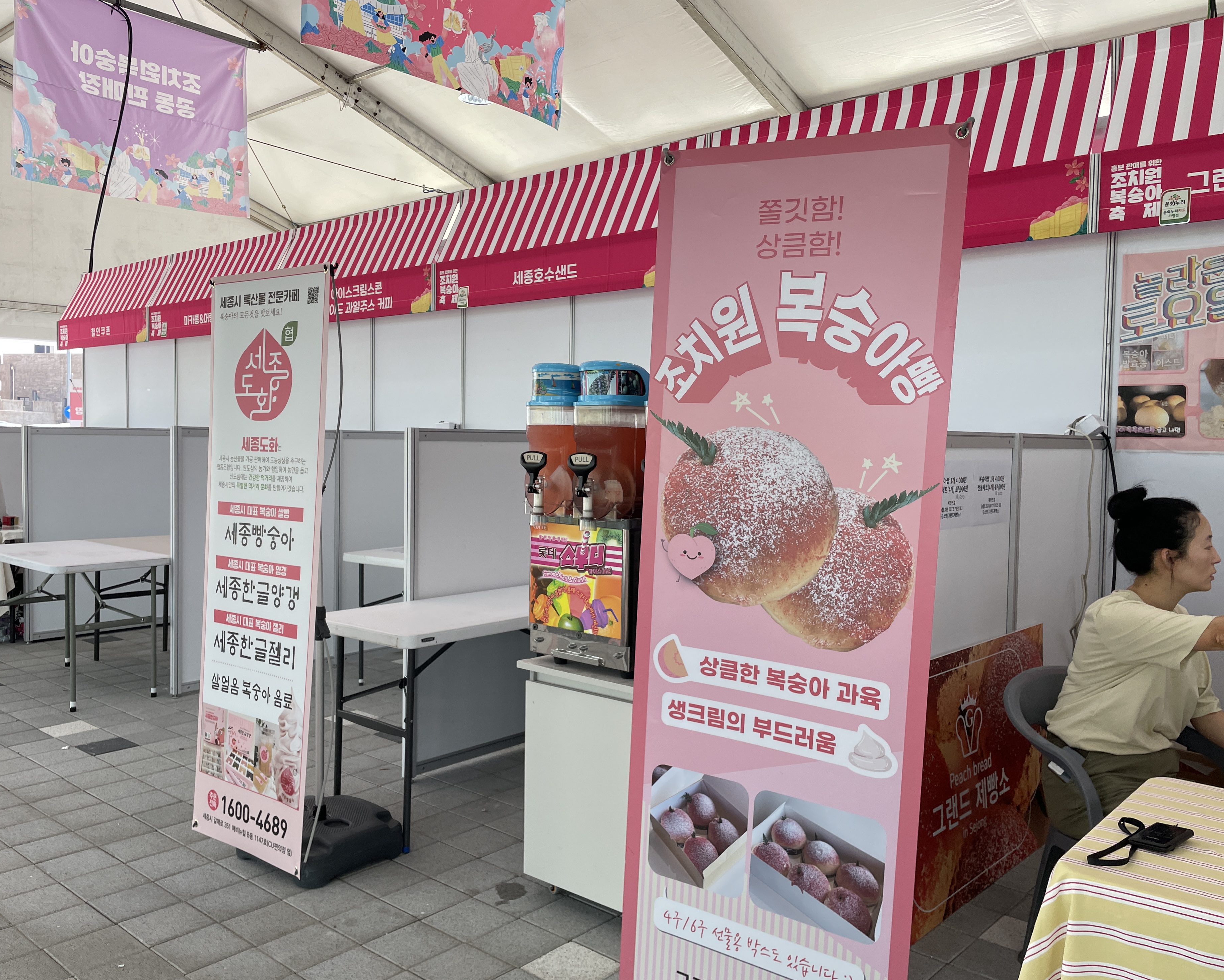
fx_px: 1014
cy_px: 501
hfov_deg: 62.2
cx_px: 592
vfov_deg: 51.5
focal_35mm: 28
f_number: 1.6
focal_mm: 4.2
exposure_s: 1/254
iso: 32
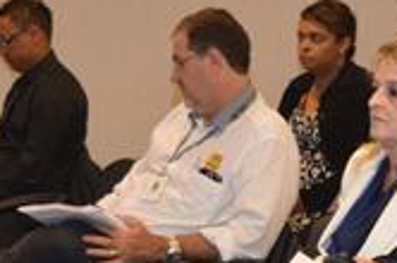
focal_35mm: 203
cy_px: 287
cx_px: 548
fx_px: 2234
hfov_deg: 9.9
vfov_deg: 6.7
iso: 1100
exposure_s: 1/60
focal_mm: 35
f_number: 4.5
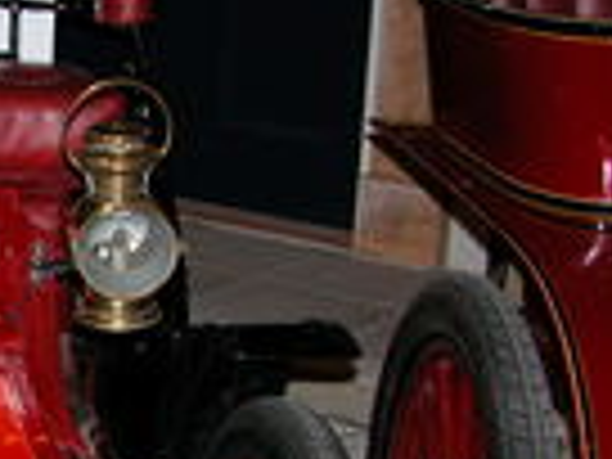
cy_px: 328
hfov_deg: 17.5
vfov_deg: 13.9
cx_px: -158
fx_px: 1874
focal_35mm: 106
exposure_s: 1/60
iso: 200
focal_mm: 9.2
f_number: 2.8
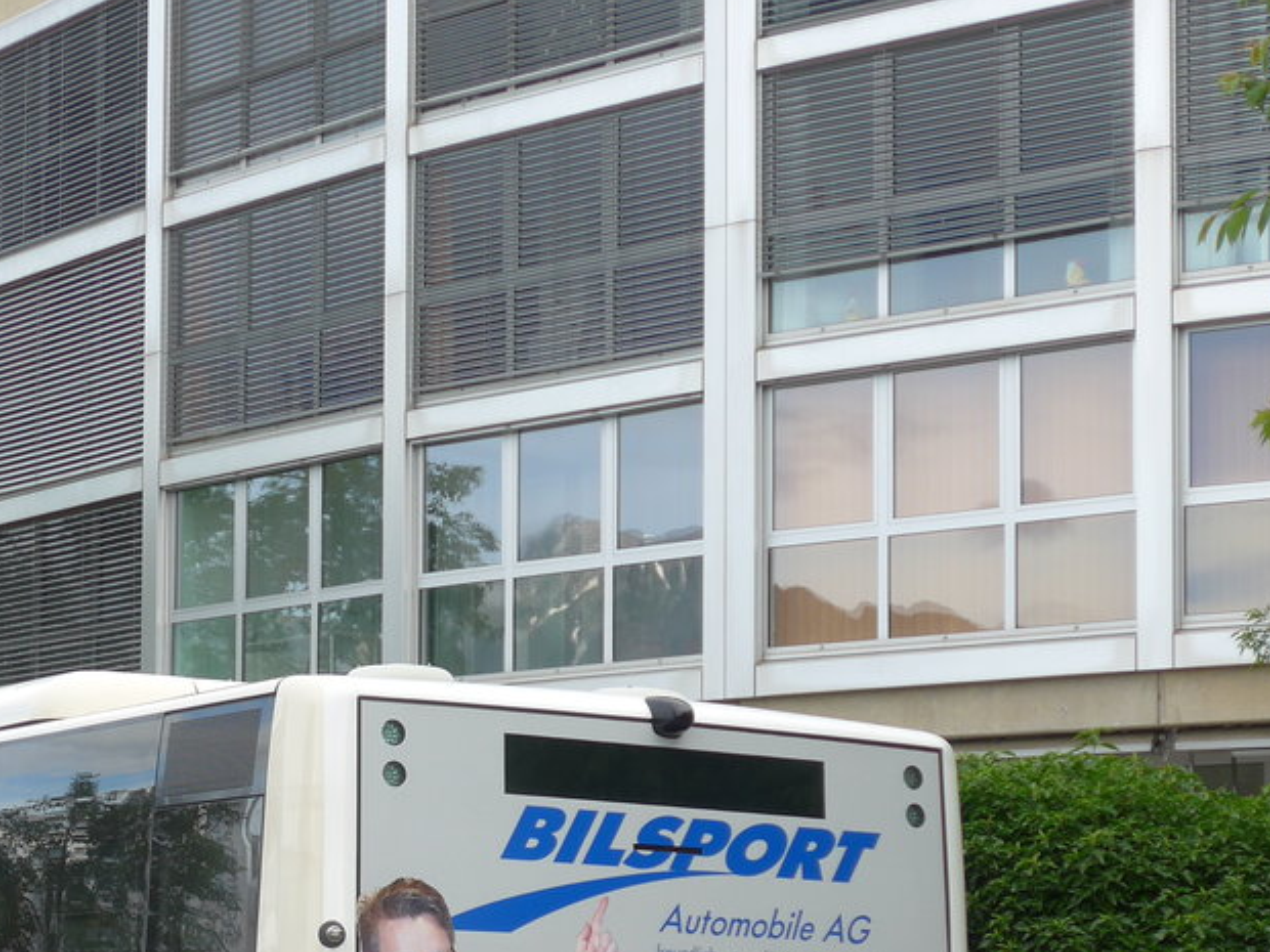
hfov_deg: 21.8
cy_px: 856
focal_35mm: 89
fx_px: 3265
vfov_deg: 16.4
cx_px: 297
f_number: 3
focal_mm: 9.5
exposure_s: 1/320
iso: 80
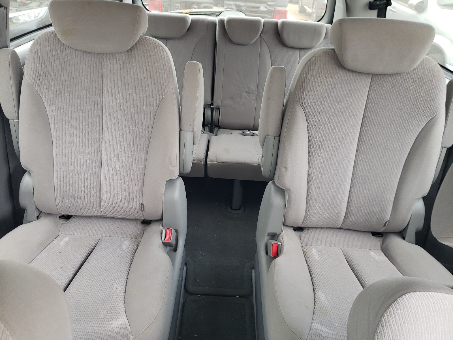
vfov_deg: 53.1
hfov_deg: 67.3
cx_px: 226
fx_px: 340
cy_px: 170
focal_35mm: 26
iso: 79
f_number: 1.5
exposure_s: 1/50
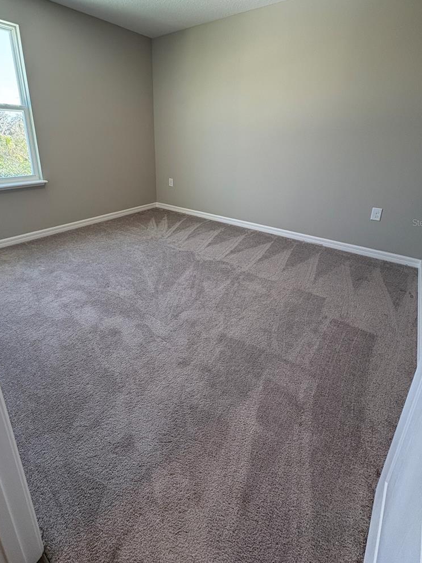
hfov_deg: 74.6
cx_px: 196
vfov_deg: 89.7
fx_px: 276
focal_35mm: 17
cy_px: 222
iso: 200
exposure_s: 1/120
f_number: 2.2
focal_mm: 2.22
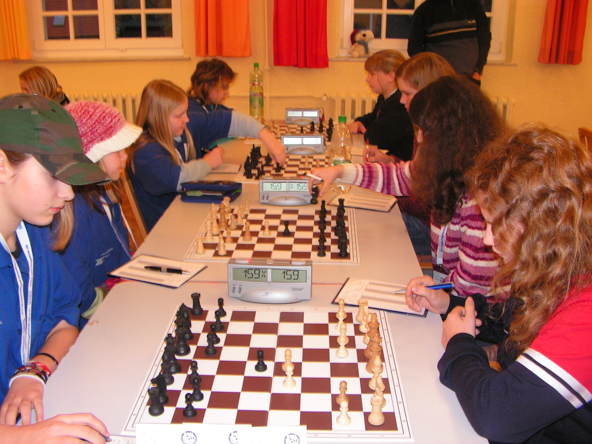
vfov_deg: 39.7
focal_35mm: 36
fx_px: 616
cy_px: 222
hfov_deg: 51.4
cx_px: 296
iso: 200
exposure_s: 1/40
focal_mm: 6
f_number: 3.2
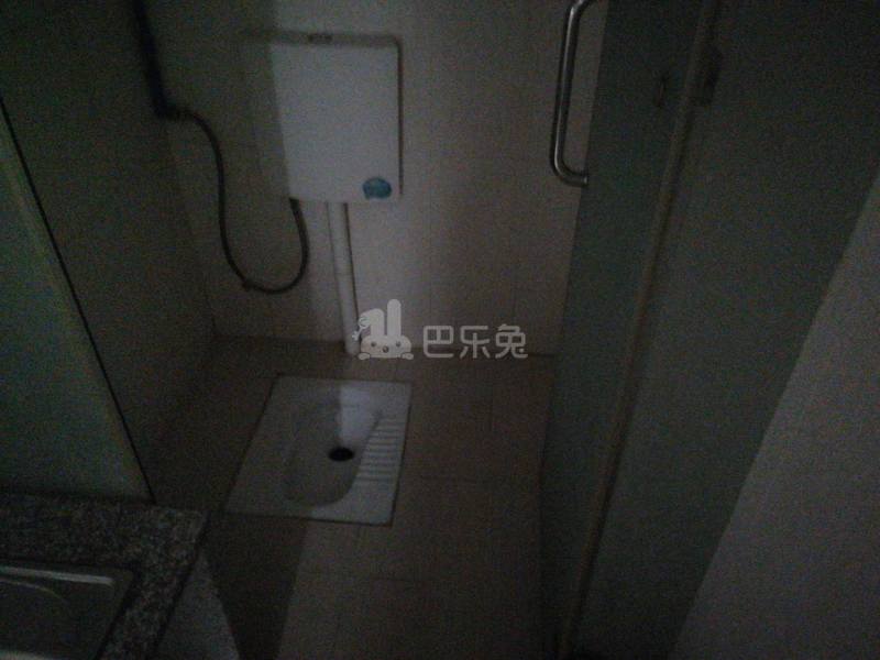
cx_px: 440
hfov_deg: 65.3
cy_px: 330
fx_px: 686
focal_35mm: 27
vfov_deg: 51.4
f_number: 1.8
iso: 2500
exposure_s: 1/12.5
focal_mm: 3.96
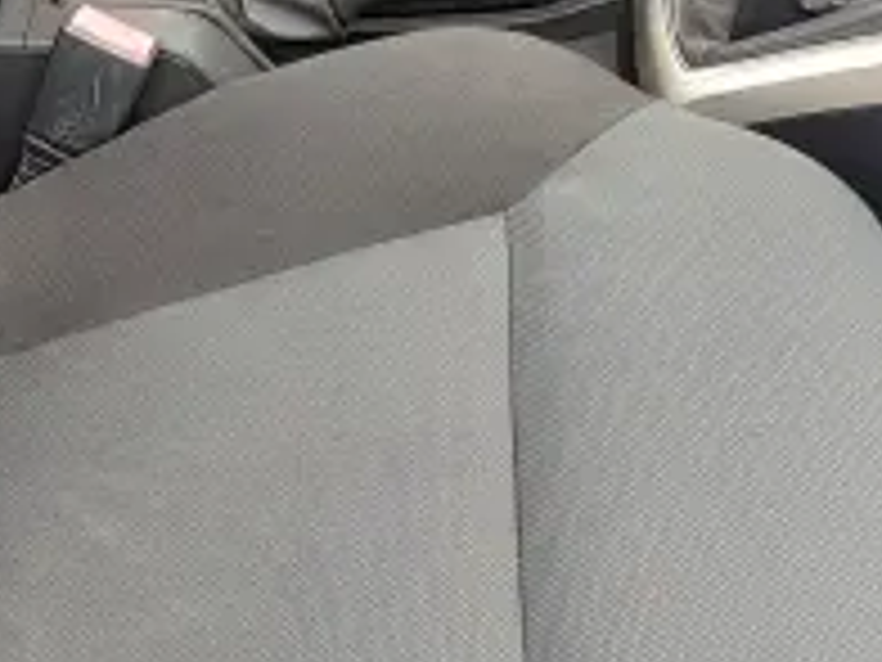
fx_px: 1911
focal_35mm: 75
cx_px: 274
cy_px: -149
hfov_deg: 25.8
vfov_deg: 18.5
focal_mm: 5.56
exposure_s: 1/102
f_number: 1.8
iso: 100
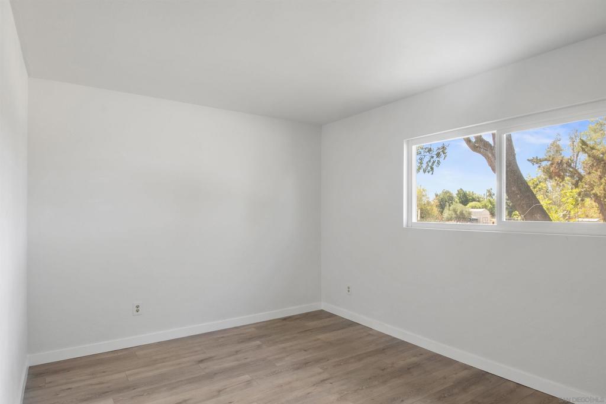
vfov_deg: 59.5
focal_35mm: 21
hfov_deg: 81.2
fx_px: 354
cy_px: 202
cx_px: 303
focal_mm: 14
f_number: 9
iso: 250
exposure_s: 1/100
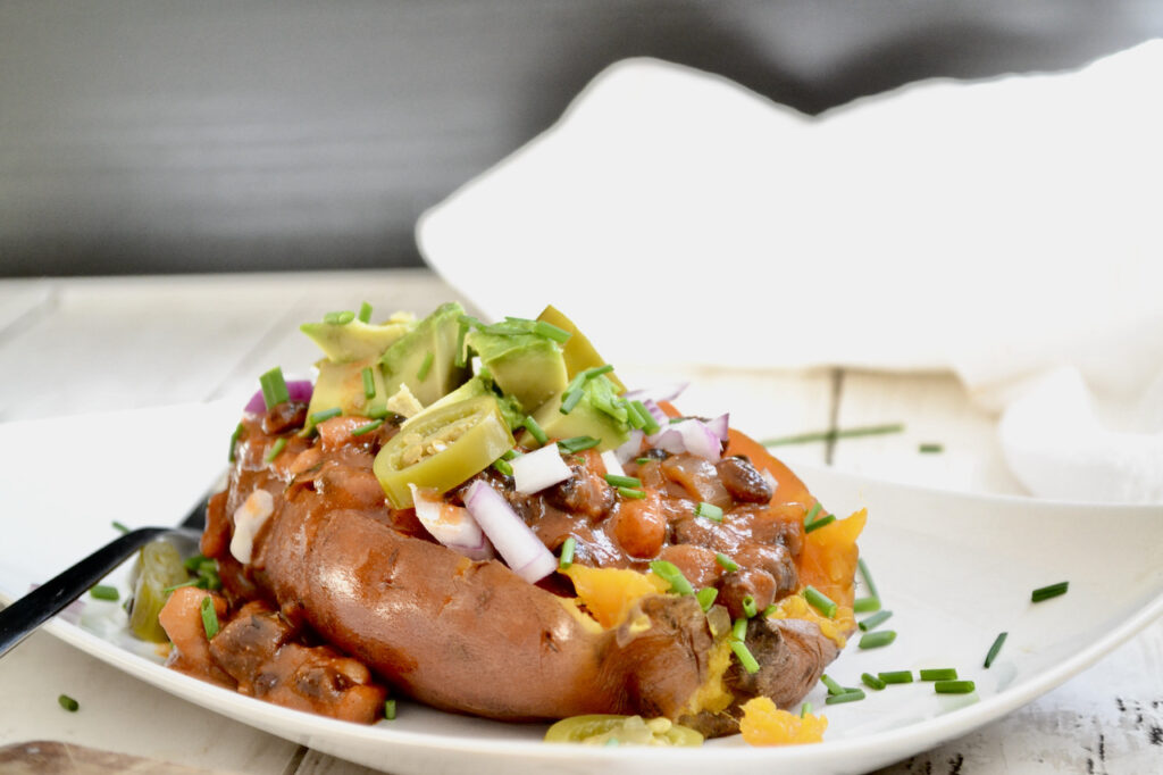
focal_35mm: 82
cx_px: 582
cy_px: 388
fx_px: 2664
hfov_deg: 24.6
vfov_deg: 16.5
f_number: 5.6
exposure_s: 1/125
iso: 1600
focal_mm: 55
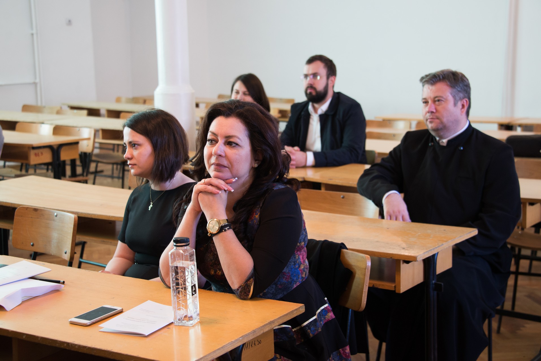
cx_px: 270
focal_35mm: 56
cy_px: 180
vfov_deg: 24.2
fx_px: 842
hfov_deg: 35.6
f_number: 4.5
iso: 1250
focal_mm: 56
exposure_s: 1/60
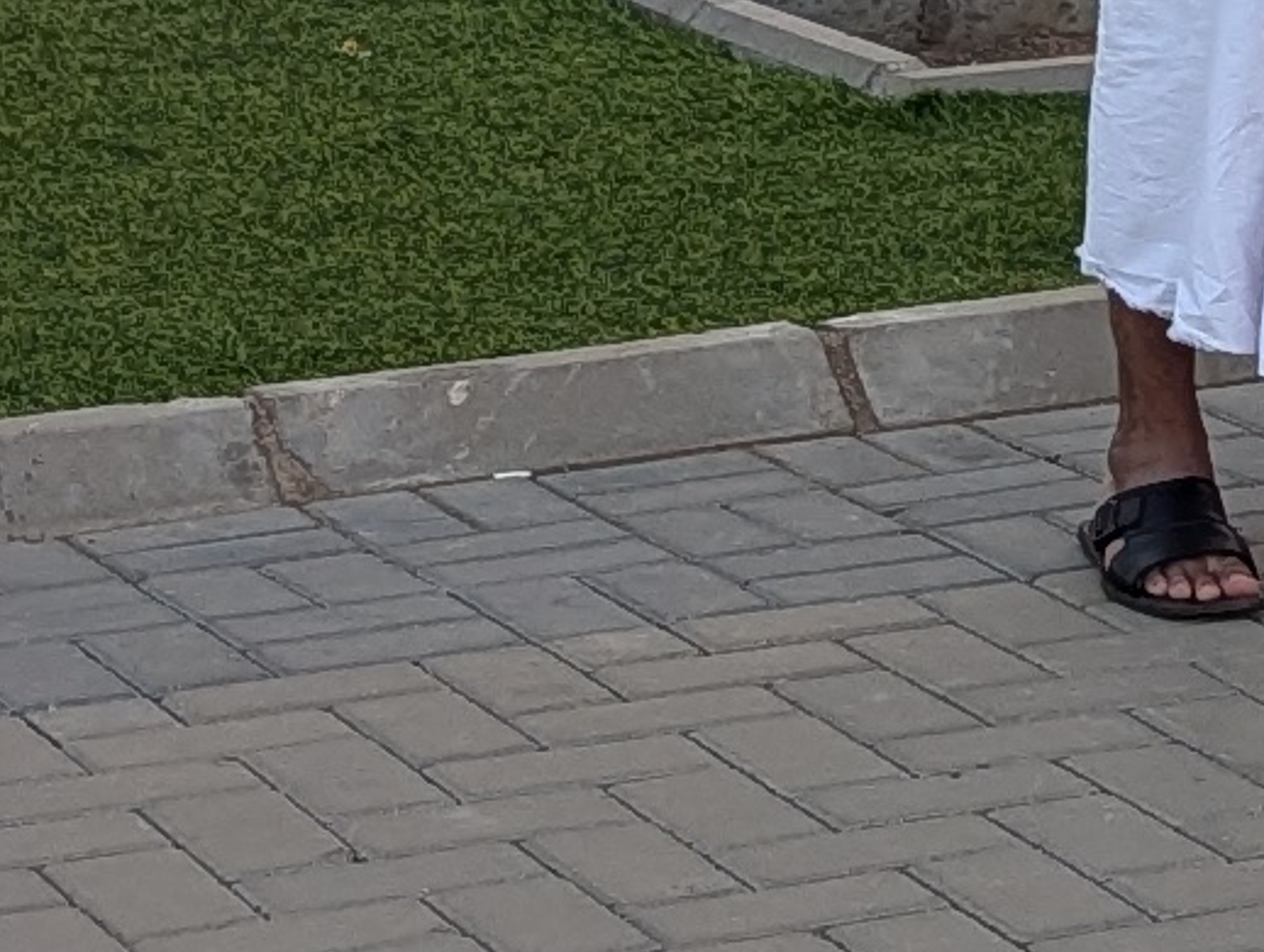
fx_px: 6911
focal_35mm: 189
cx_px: 1535
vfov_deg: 7.9
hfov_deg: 10.3
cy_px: 176
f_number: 1.85
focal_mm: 6.81
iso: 57
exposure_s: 1/193
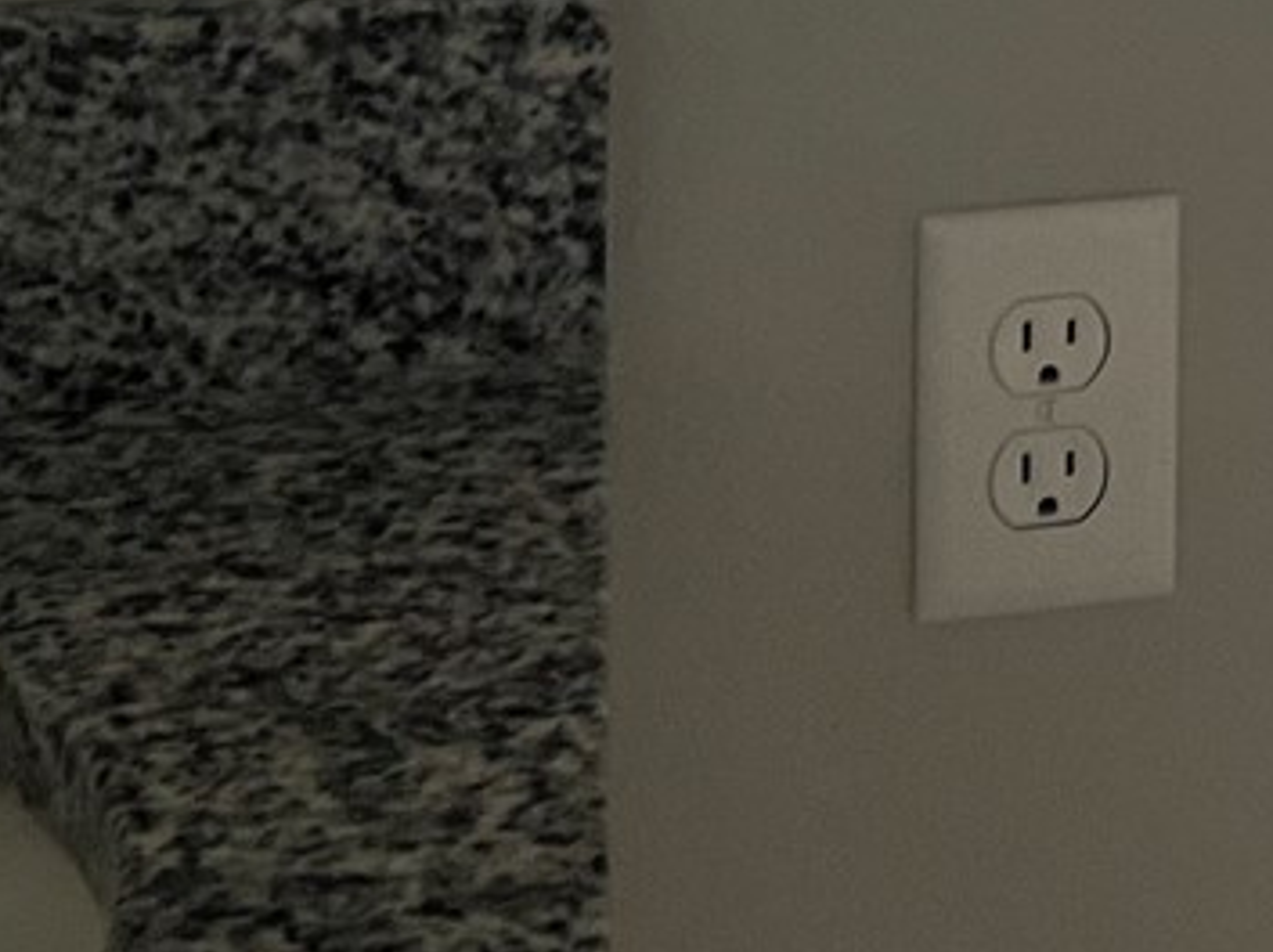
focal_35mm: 118
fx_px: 4335
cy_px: -1147
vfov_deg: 11.0
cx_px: 2095
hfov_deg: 15.1
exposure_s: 1/60
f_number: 1.6
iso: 100
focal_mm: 5.1
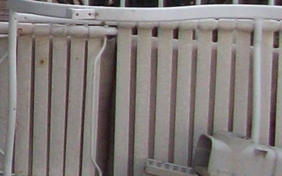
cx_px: -609
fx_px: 1997
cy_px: -205
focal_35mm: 260
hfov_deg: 7.1
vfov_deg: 4.9
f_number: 2.8
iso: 64
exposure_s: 1/362
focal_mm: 5.7
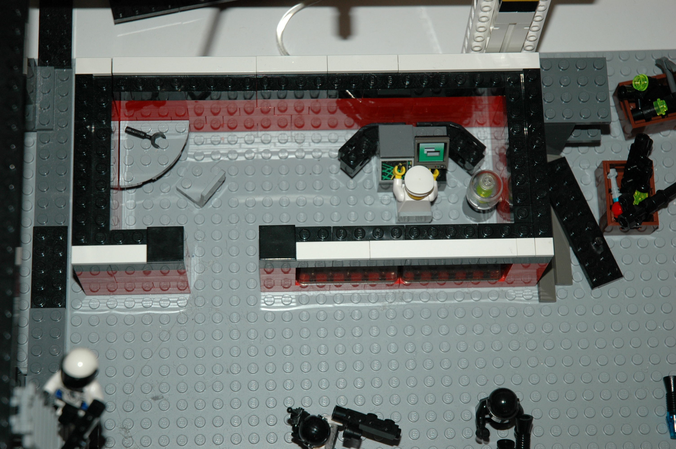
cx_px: 338
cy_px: 224
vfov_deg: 16.2
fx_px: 1576
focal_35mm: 84
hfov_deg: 24.2
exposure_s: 1/60
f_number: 4.5
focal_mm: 56
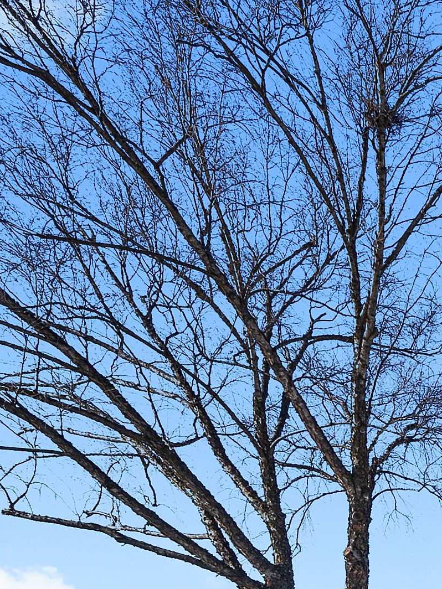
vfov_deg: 31.1
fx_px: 783
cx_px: 906
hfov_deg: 18.5
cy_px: 783
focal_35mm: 46
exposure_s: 1/160
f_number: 10
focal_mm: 12
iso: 80
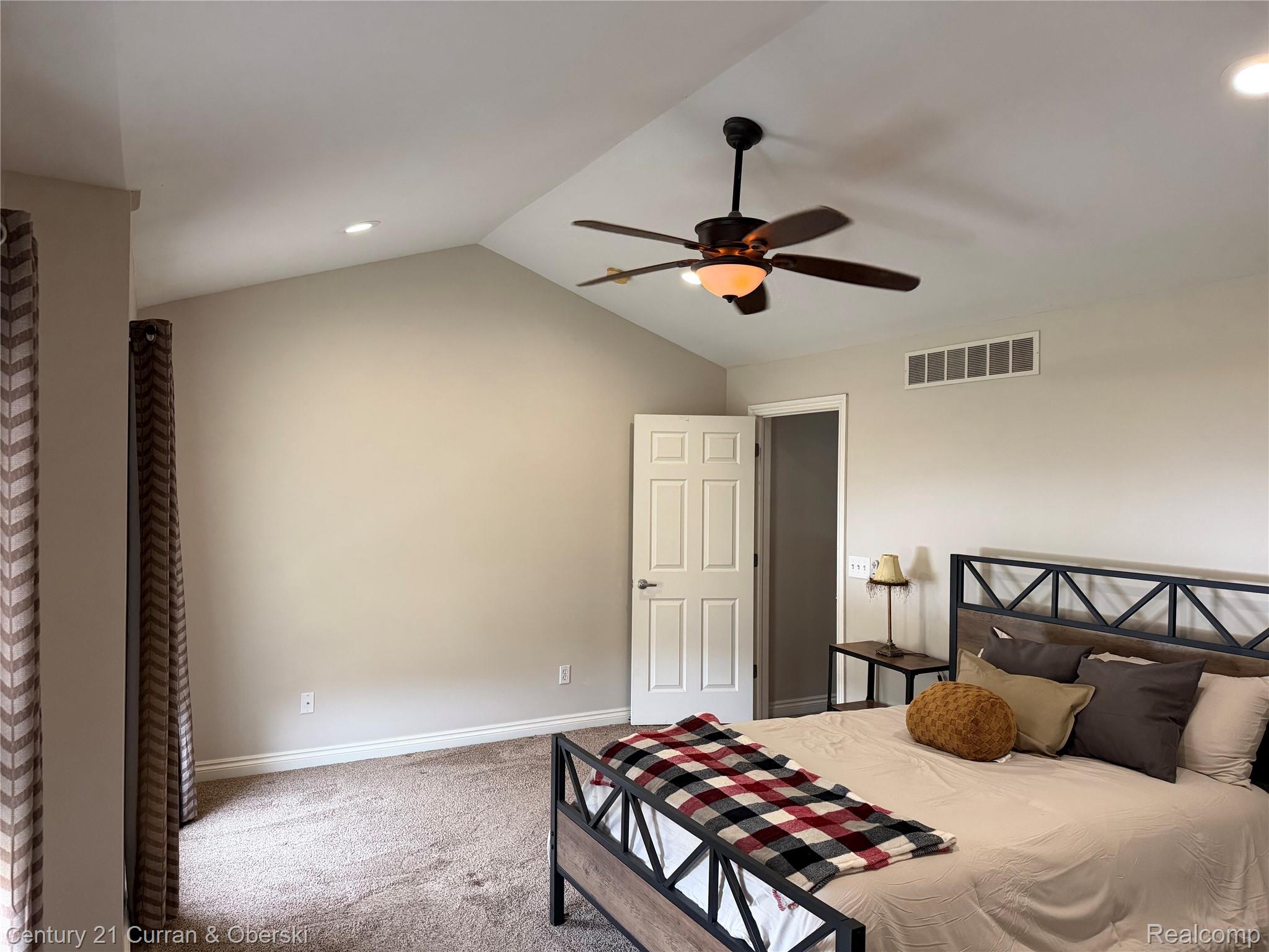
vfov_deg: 56.8
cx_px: 634
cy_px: 476
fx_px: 880
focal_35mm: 24
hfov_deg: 71.6
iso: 320
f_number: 1.78
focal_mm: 6.76
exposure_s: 1/60
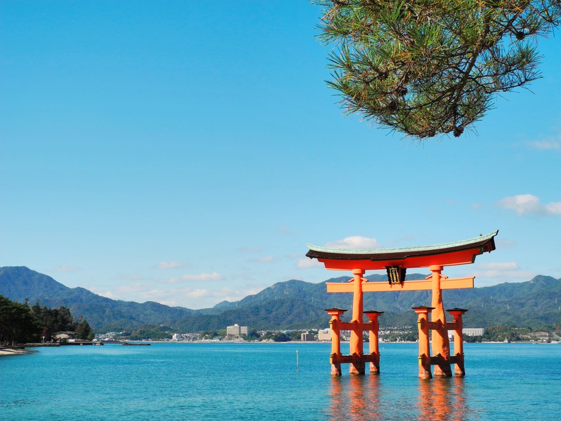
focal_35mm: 50
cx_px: 280
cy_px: 210
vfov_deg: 29.1
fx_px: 810
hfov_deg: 38.2
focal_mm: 10.7
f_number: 4.5
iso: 100
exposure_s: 1/910
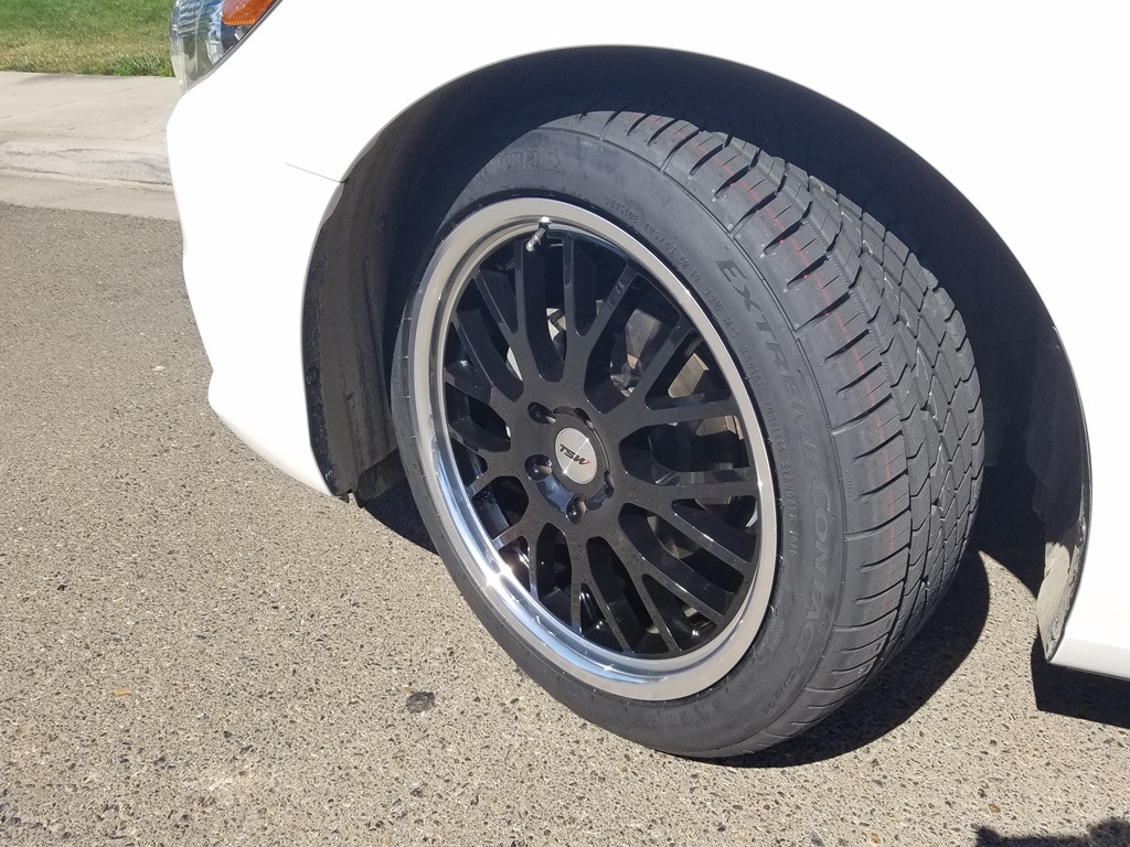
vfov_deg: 53.1
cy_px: 424
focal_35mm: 26
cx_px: 565
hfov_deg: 67.3
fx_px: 849
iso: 50
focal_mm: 4.2
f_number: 1.7
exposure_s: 1/1916
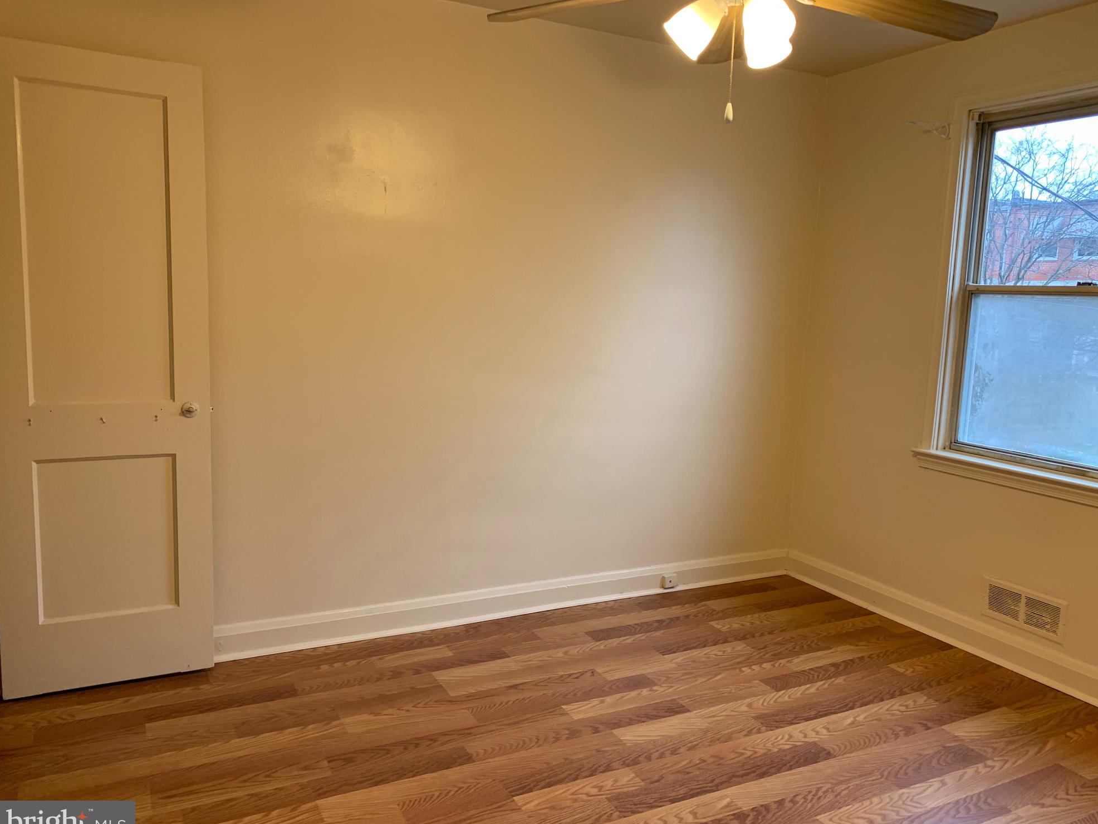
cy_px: 418
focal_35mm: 27
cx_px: 566
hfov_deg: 65.3
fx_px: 856
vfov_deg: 51.4
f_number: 1.8
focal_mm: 4.25
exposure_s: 1/60
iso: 64
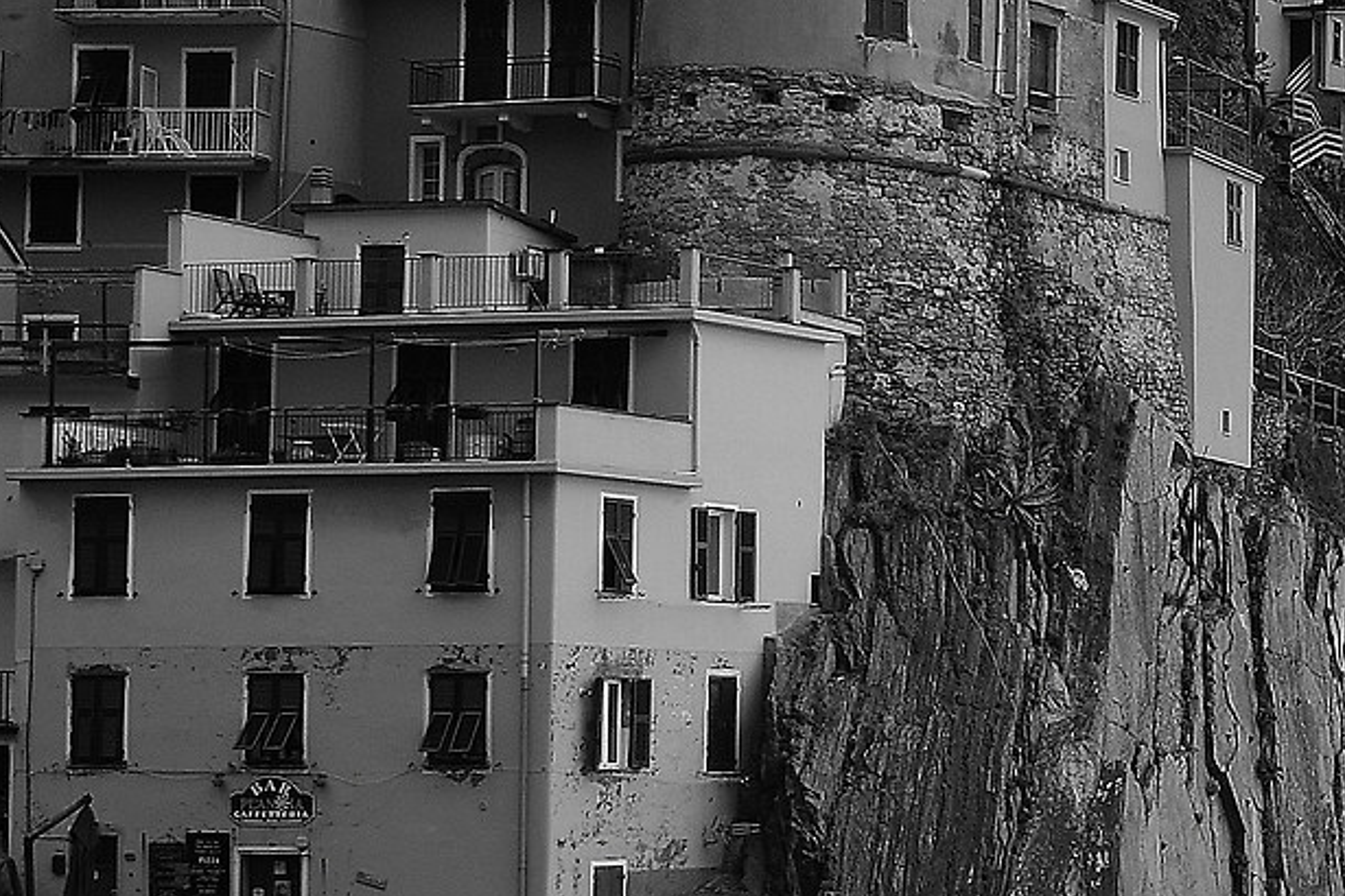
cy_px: 490
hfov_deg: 15.7
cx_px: 2189
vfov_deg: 11.7
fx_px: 4371
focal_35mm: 117
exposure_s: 1/400
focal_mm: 20
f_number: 4.5
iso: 100
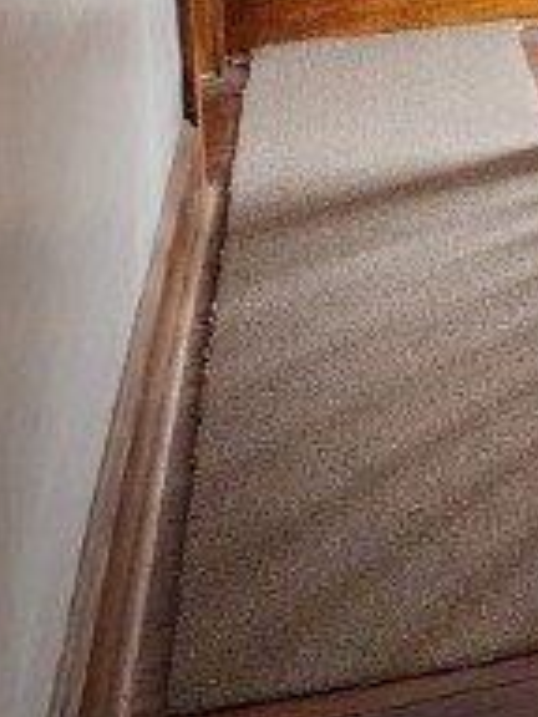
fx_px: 1906
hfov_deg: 14.8
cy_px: -403
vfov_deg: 18.5
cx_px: 833
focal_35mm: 92
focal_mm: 6.4
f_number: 1.8
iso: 640
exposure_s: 1/120
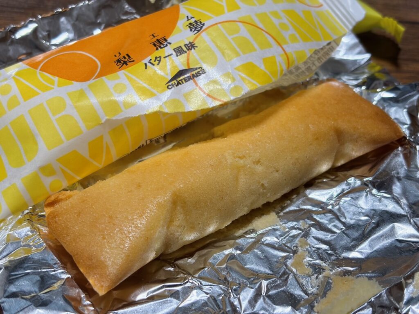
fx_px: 629
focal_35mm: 52
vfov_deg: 28.0
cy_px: 157
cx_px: 210
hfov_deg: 36.8
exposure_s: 1/100
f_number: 1.6
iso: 100
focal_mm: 5.96
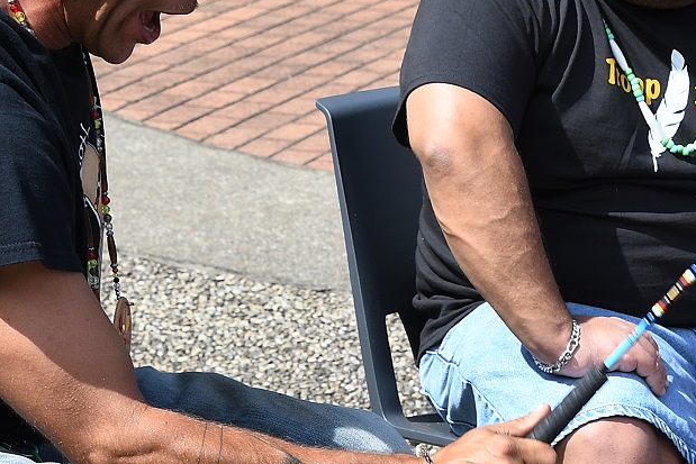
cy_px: 401
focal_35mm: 189
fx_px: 3655
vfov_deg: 7.3
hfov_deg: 10.7
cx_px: 789
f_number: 8
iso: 400
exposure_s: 1/500
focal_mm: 40
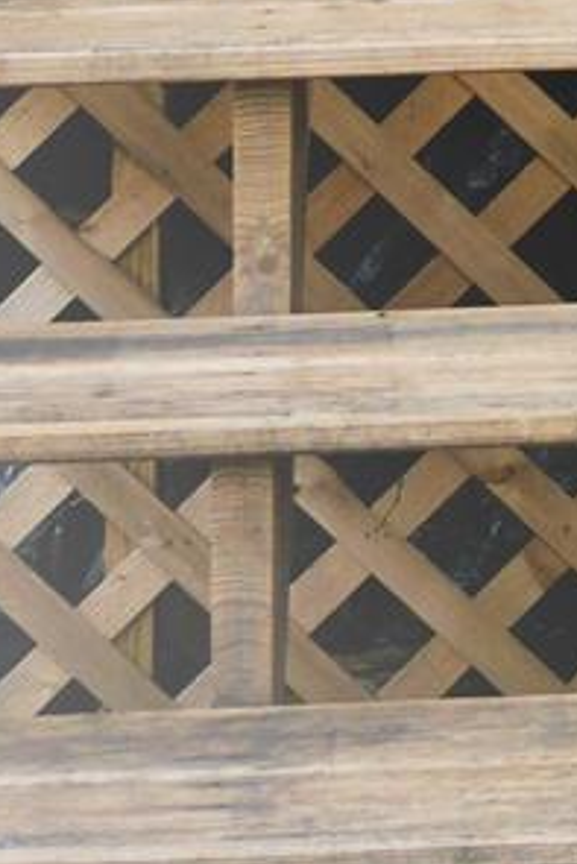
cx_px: 1298
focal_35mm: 211
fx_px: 5057
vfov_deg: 9.1
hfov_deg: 6.3
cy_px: -931
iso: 250
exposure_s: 1/160
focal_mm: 27
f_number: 4.5
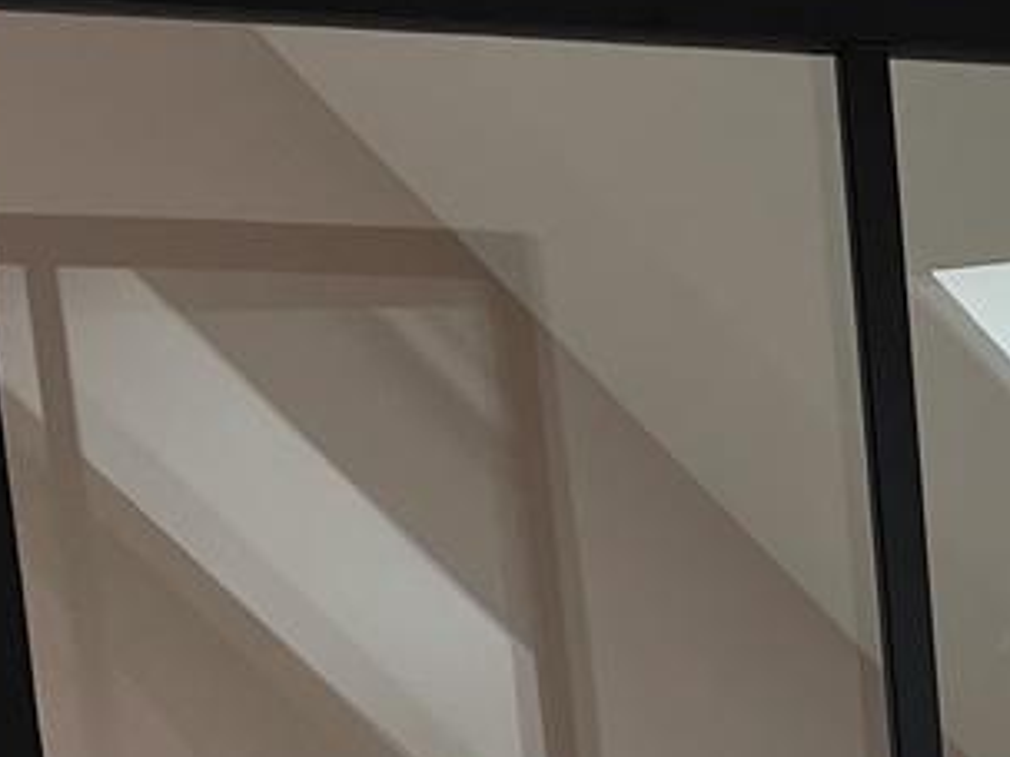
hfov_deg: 10.8
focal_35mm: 164
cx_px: 2133
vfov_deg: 8.4
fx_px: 4785
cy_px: 1707
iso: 40
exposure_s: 1/257
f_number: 1.6
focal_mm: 4.2
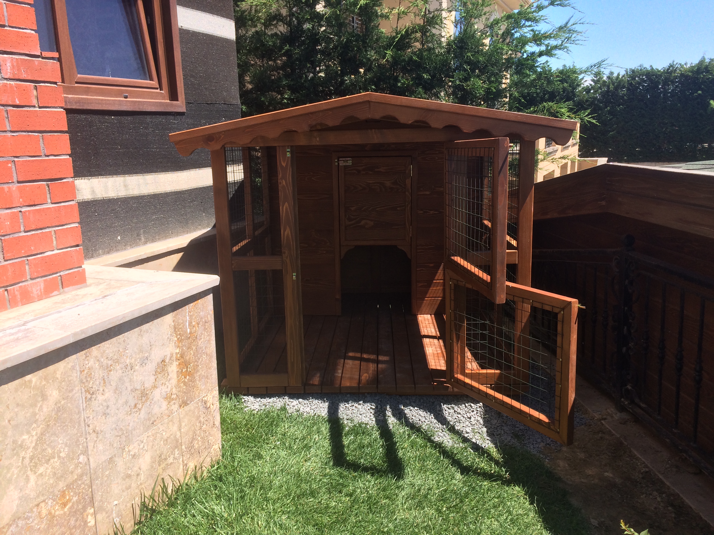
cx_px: 357
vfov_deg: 48.2
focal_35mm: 29
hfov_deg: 61.7
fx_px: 598
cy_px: 268
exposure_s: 1/1109
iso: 32
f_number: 2.2
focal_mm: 4.15
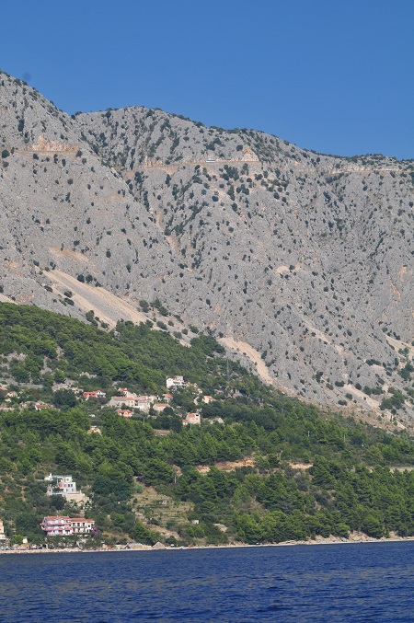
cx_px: 207
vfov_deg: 19.5
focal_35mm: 105
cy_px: 312
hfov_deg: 13.0
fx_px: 1815
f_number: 8
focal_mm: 70
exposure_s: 1/640
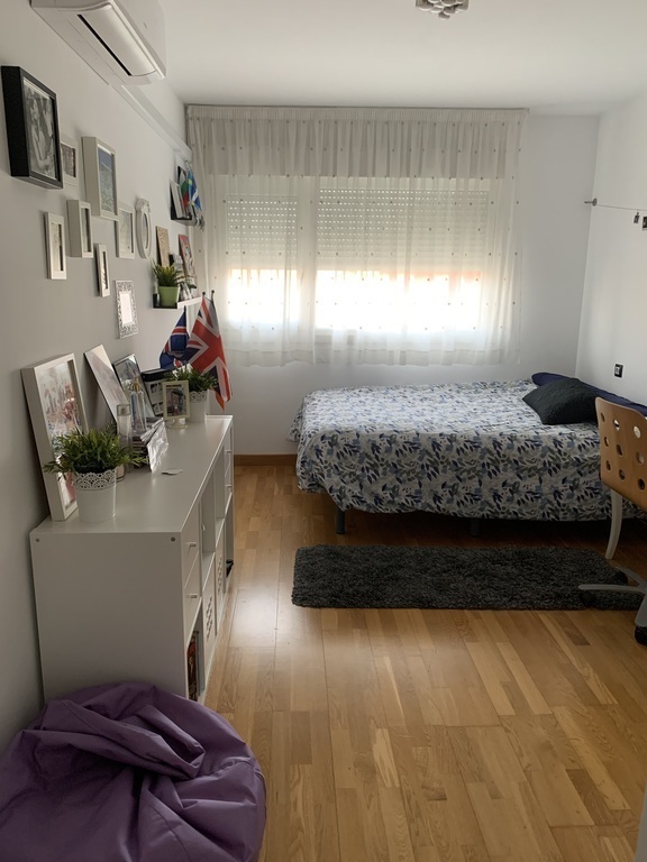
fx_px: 648
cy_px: 431
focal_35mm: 26
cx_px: 324
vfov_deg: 67.3
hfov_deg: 53.1
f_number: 1.8
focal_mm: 4.25
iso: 200
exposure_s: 1/60
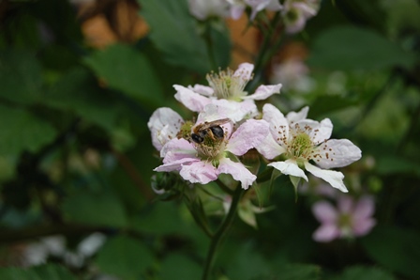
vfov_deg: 16.5
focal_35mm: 82
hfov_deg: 24.6
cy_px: 140
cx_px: 210
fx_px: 962
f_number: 8
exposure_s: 1/250
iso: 200
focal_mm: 55
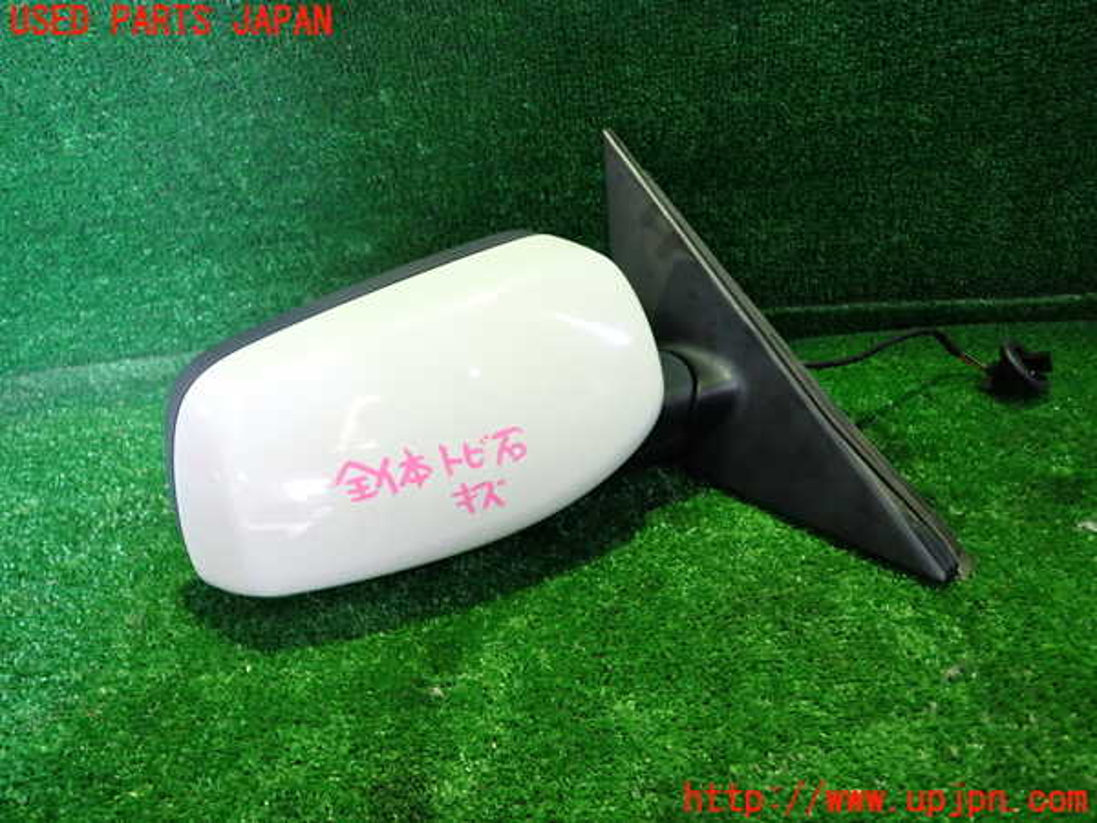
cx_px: 548
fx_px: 792
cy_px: 412
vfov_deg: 54.9
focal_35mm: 25
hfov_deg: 69.4
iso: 400
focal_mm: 4.5
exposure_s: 1/30
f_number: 2
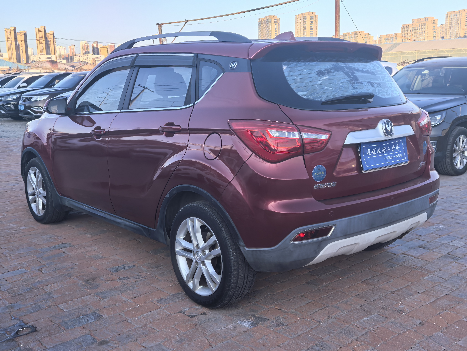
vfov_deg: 36.8
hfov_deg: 47.9
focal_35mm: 39
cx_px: 234
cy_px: 176
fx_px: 526
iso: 50
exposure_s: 1/984
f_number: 1.8
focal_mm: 5.35
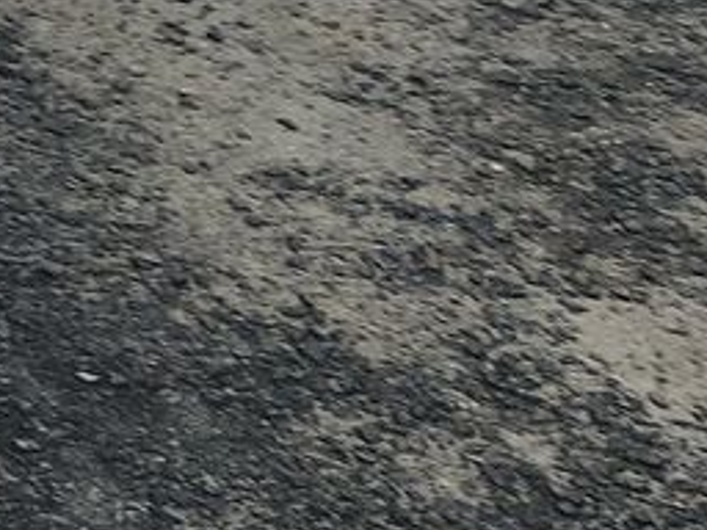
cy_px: -958
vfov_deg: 8.5
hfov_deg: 10.3
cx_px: -1273
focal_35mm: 150
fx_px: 3064
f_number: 1.8
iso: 50
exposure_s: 1/442
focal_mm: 6.7
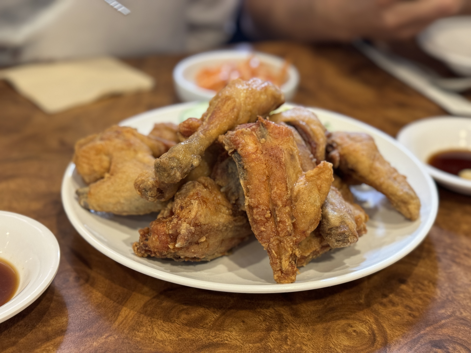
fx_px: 653
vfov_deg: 30.3
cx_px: 236
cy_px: 176
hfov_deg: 39.7
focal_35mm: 48
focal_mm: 6.76
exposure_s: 1/40
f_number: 1.78
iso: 250
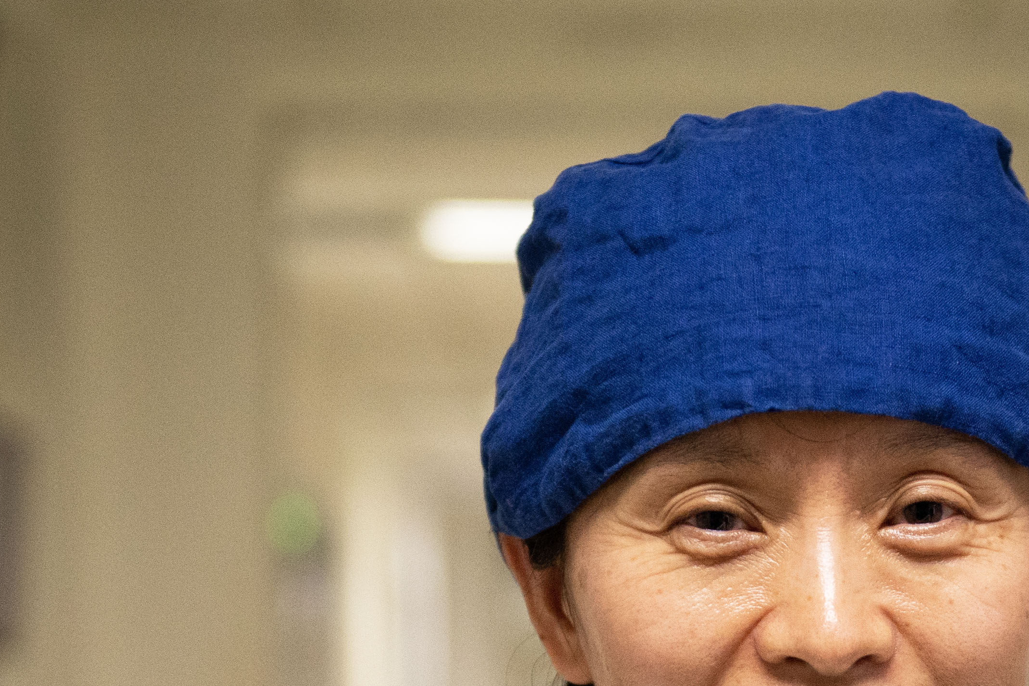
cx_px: 823
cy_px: 841
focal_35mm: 143
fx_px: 4087
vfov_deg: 9.5
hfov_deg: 14.3
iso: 4000
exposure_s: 1/400
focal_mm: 55
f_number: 2.8
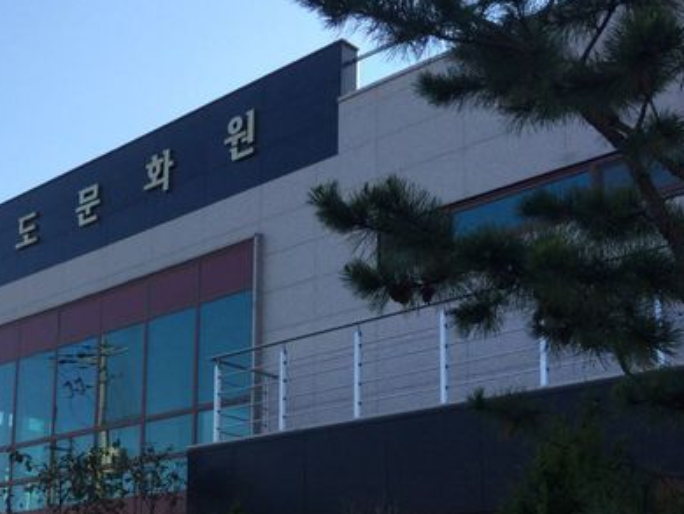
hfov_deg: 32.1
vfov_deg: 24.4
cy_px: 423
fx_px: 1167
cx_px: 180
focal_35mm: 59
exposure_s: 1/953
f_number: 2.4
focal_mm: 3.3
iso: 32
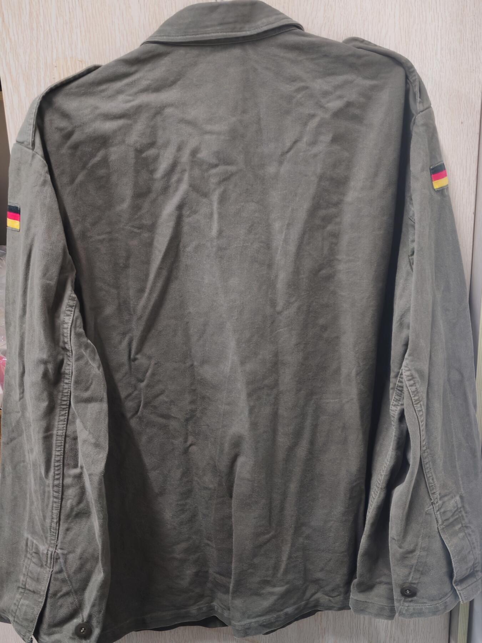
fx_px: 761
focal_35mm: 41
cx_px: 241
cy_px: 322
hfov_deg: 35.1
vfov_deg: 45.8
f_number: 1.95
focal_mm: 5.52
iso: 800
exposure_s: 1/20
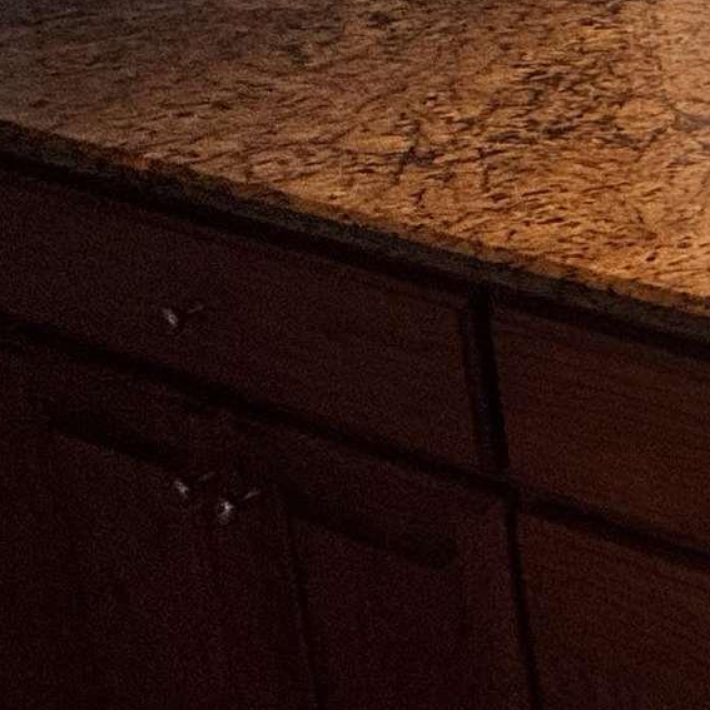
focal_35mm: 67
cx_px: 1610
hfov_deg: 15.9
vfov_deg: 22.4
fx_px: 1555
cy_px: -268
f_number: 2.2
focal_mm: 2.22
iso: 100
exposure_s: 1/120
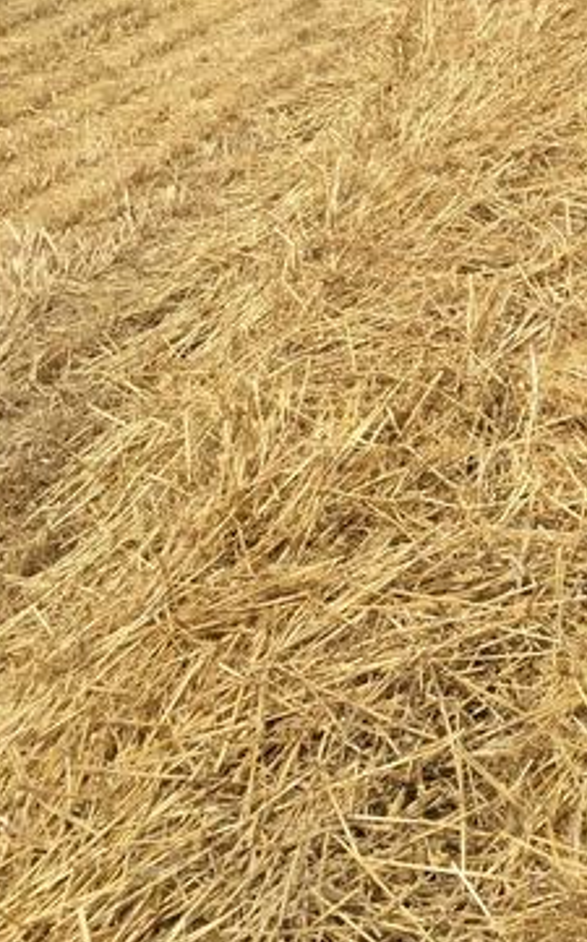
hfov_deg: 16.5
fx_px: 1924
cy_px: 269
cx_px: 744
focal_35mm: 75
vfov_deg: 27.2
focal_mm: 4.15
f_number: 2.2
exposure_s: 1/4405
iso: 32
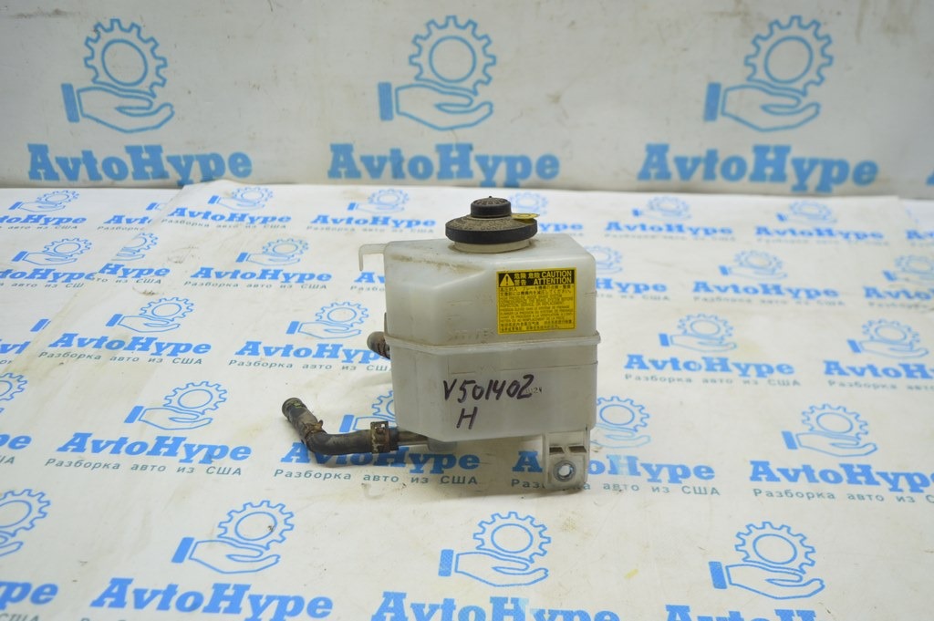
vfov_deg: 39.9
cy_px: 310
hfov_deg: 57.3
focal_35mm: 33
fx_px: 855
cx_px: 467
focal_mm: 22
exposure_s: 1/40
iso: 400
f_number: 3.8
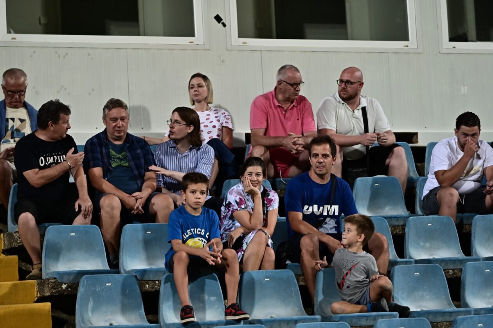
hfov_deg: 17.1
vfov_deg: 11.4
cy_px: 164
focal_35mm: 120
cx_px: 246
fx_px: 1643
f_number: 3.2
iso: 1600
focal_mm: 120
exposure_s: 1/320
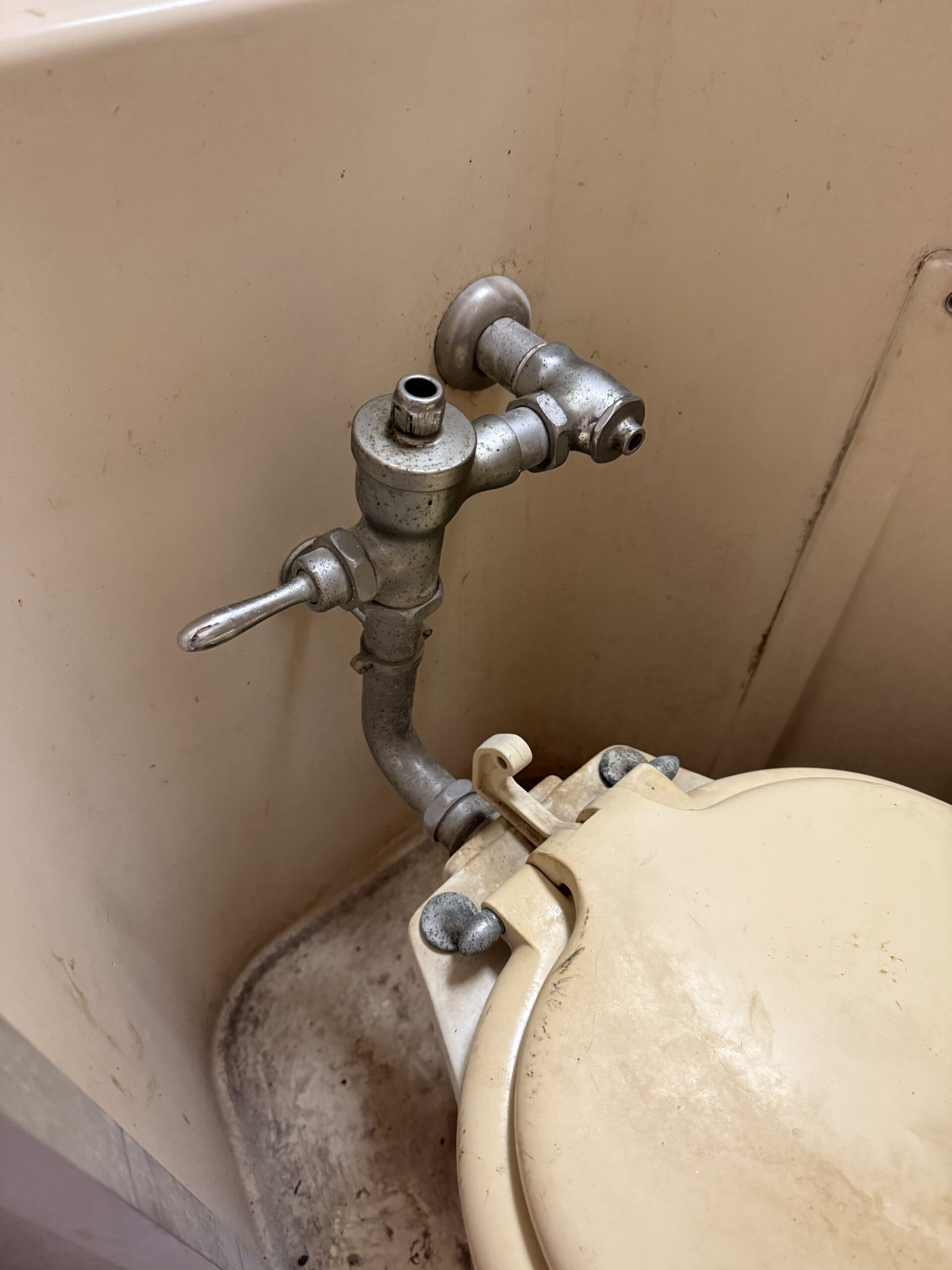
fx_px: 880
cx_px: 476
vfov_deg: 71.6
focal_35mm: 24
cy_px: 635
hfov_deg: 56.8
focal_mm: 6.76
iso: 640
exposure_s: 1/60
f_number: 1.78
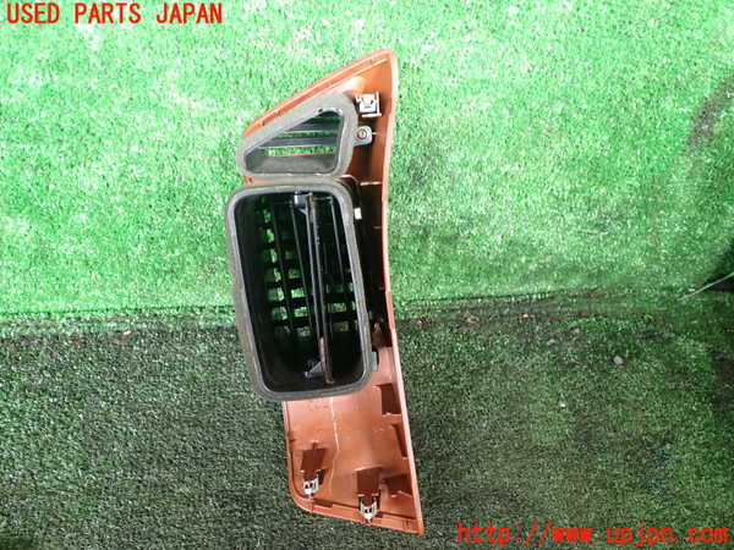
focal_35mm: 30
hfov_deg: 60.0
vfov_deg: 46.8
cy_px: 275
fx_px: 636
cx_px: 367
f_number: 2.3
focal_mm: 5.4
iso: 250
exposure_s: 1/30
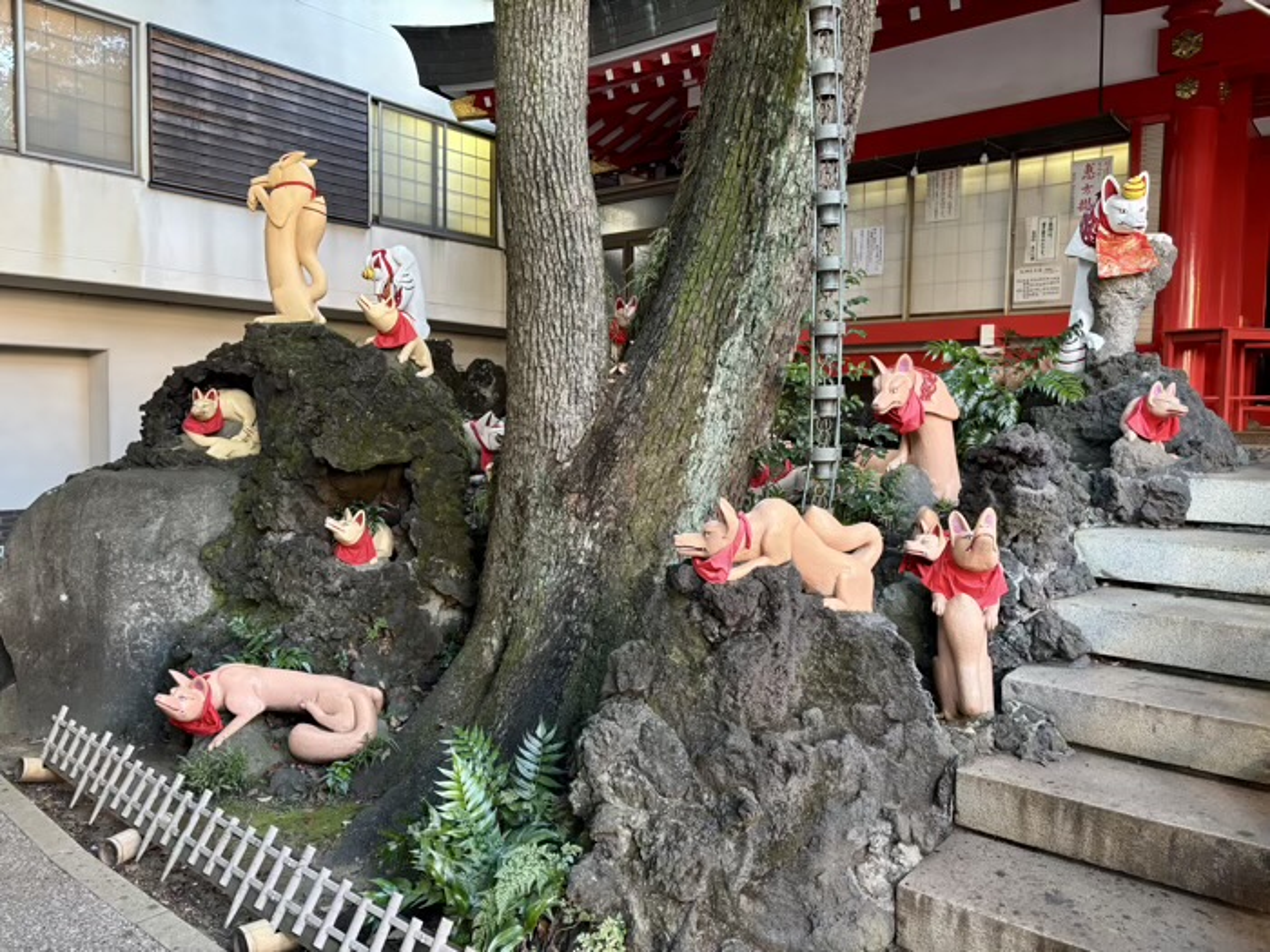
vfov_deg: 53.1
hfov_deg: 67.3
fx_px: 954
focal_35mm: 26
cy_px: 476
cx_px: 635
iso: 160
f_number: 1.6
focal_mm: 5.96
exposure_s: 1/60
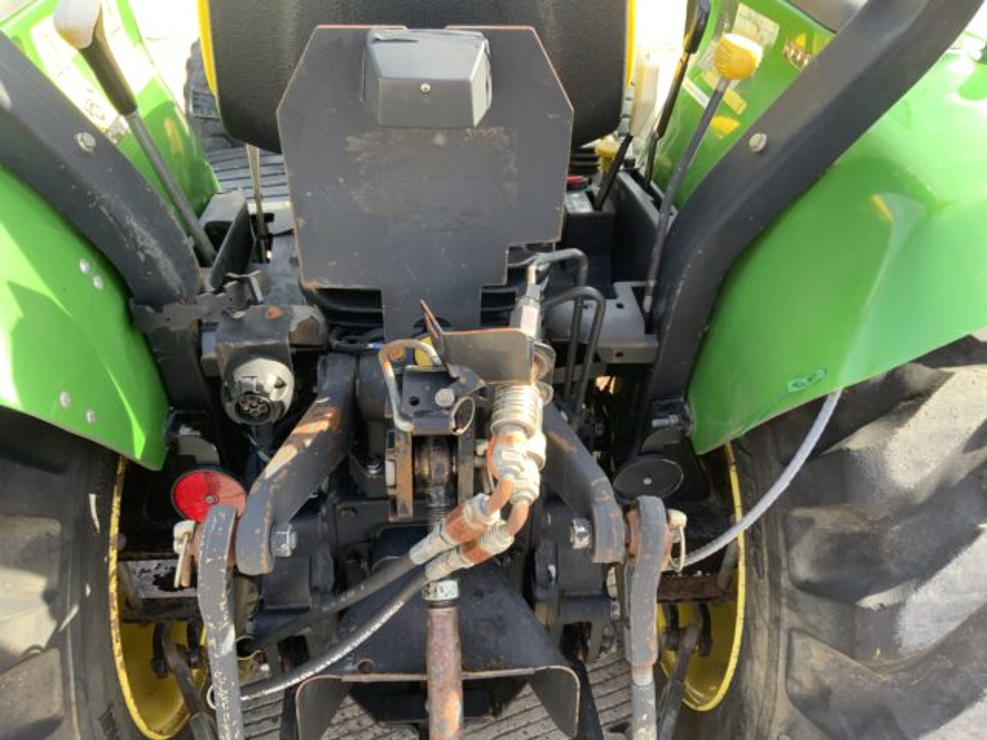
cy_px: 370
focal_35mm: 29
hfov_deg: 61.7
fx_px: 827
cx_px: 494
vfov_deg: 48.2
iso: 25
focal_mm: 3
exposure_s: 1/122
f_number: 1.8
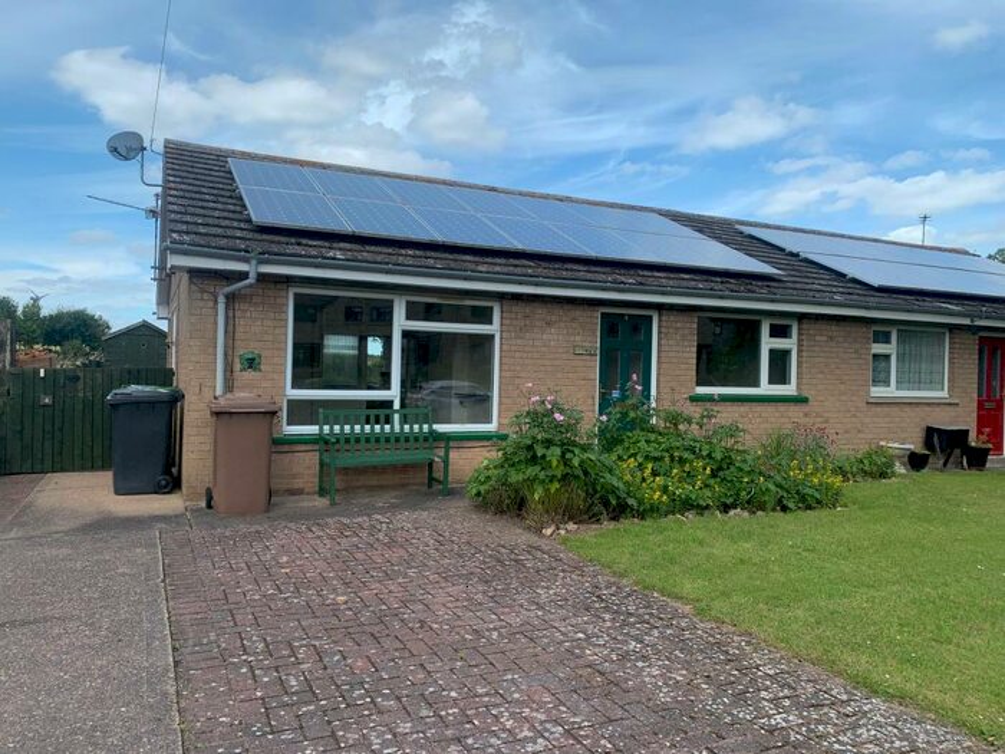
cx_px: 502
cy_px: 377
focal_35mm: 26
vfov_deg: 53.1
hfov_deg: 67.3
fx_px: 755
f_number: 1.8
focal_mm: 4.25
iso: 25
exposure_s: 1/1560
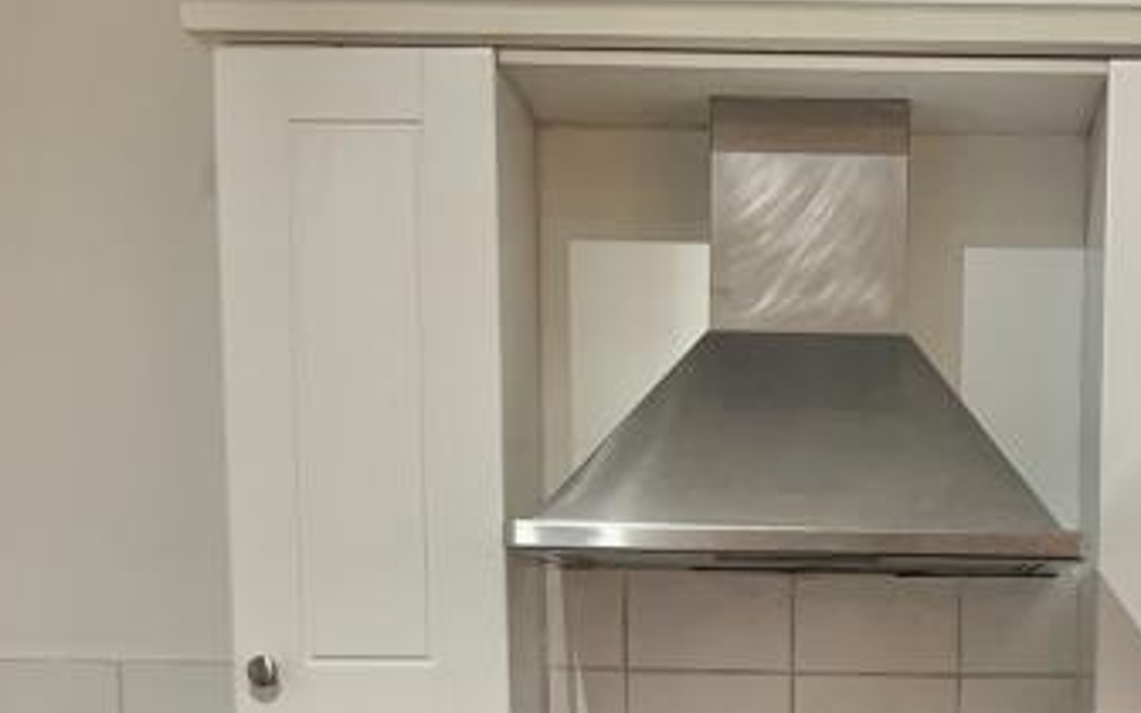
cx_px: 886
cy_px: 1005
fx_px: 2612
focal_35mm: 84
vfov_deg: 14.7
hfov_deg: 24.3
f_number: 1.6
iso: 125
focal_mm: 5.1
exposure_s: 1/50
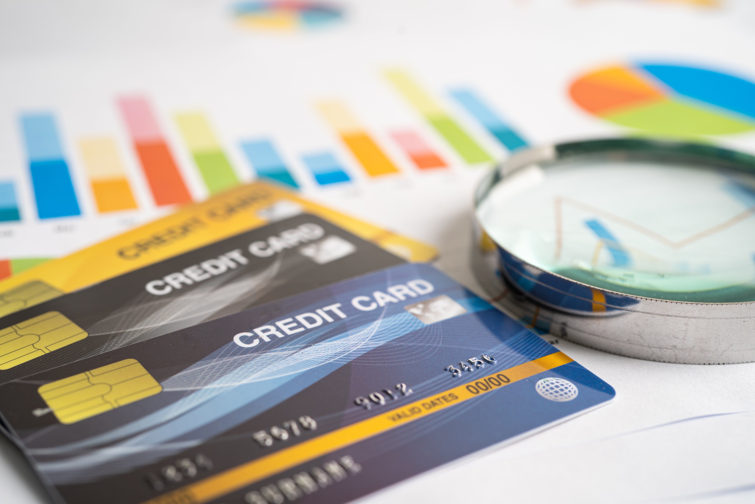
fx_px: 1049
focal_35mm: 50
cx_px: 378
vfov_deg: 27.0
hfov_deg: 39.6
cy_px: 252
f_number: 5
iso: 100
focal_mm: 50
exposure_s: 1/80
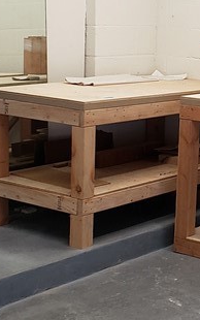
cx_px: 248
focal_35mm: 91
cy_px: 130
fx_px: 793
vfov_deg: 22.8
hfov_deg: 13.9
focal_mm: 4.3
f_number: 2.4
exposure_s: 1/60
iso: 160
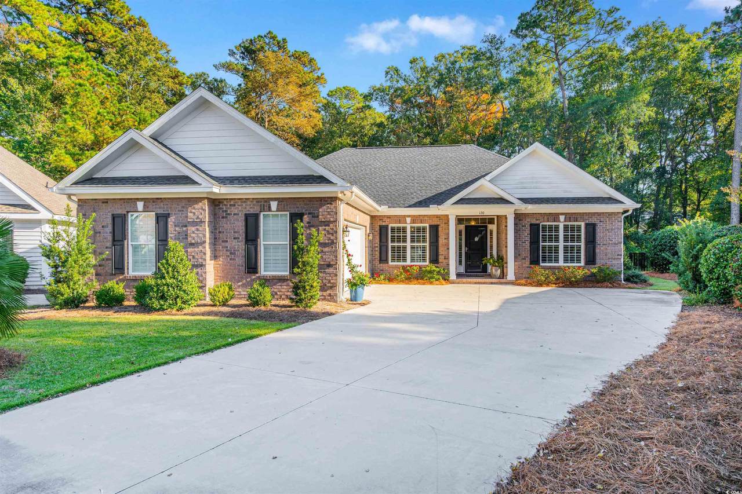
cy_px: 247
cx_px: 371
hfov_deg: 78.6
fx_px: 453
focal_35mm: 22
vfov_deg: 57.2
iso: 250
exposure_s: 1/250
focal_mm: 22
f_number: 8
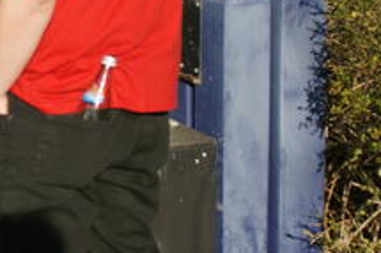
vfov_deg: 10.8
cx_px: -115
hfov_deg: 15.6
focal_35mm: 125
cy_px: -15
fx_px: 1322
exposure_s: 1/1600
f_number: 4
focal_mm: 28
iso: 200
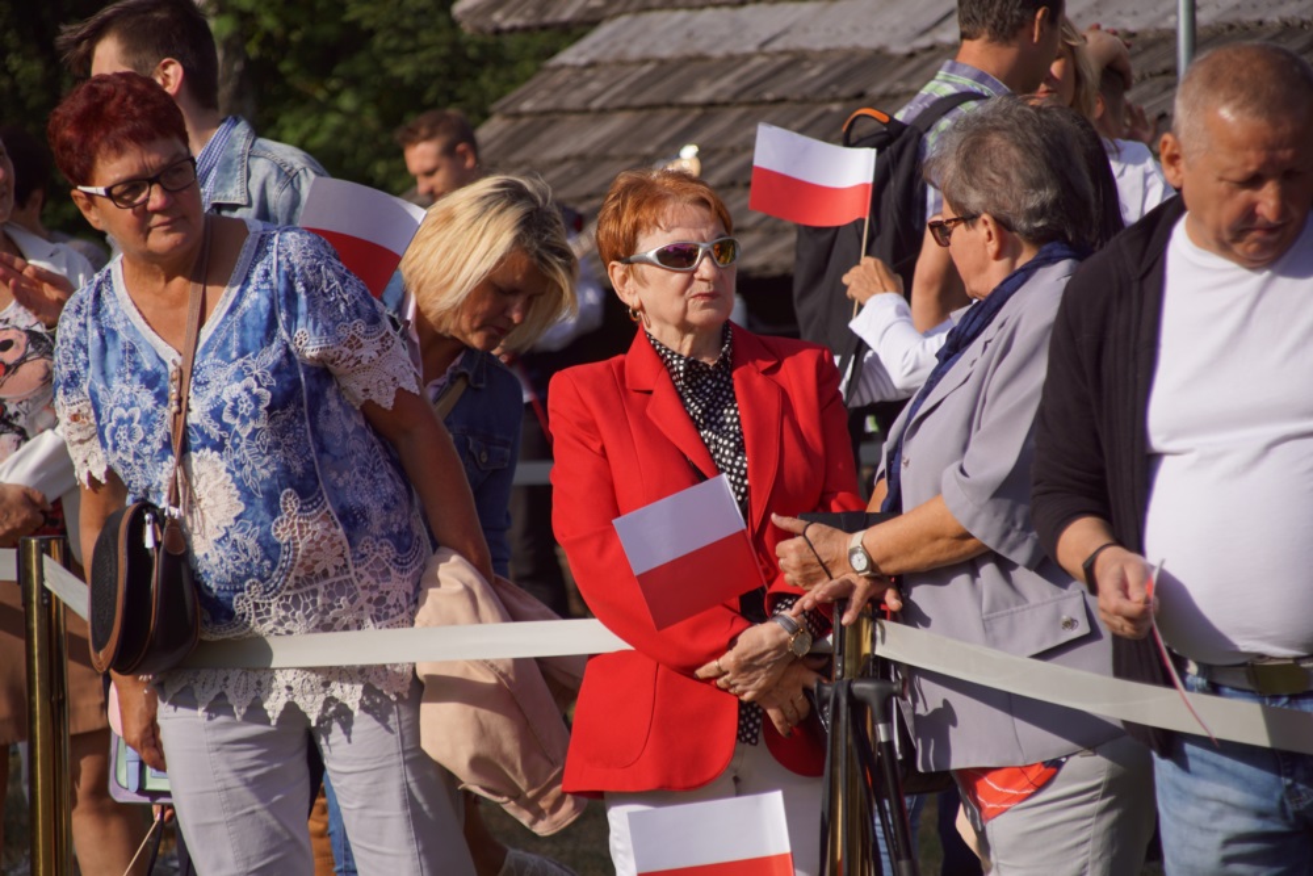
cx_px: 656
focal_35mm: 210
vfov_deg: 6.5
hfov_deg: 9.8
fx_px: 7660
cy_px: 438
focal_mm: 140
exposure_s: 1/500
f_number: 6.3
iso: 100
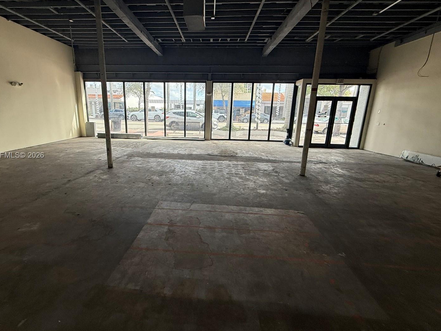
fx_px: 204
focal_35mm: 16
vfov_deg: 78.0
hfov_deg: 94.2
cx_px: 198
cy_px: 156
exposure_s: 1/117
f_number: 2.2
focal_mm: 2.22
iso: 50
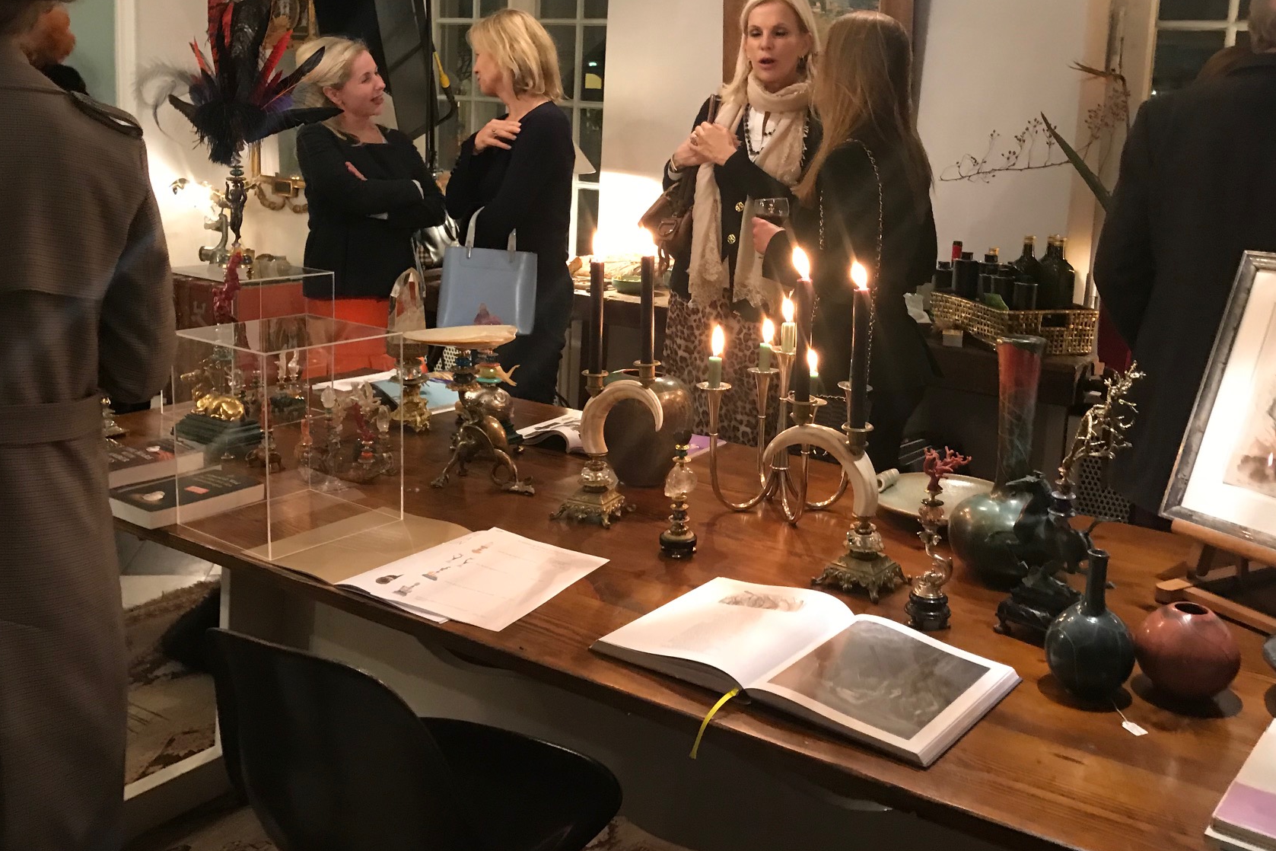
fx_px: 1240
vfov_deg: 37.6
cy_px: 313
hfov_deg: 54.4
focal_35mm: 35
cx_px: 686
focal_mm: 3.99
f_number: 1.8
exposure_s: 1/13
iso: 100
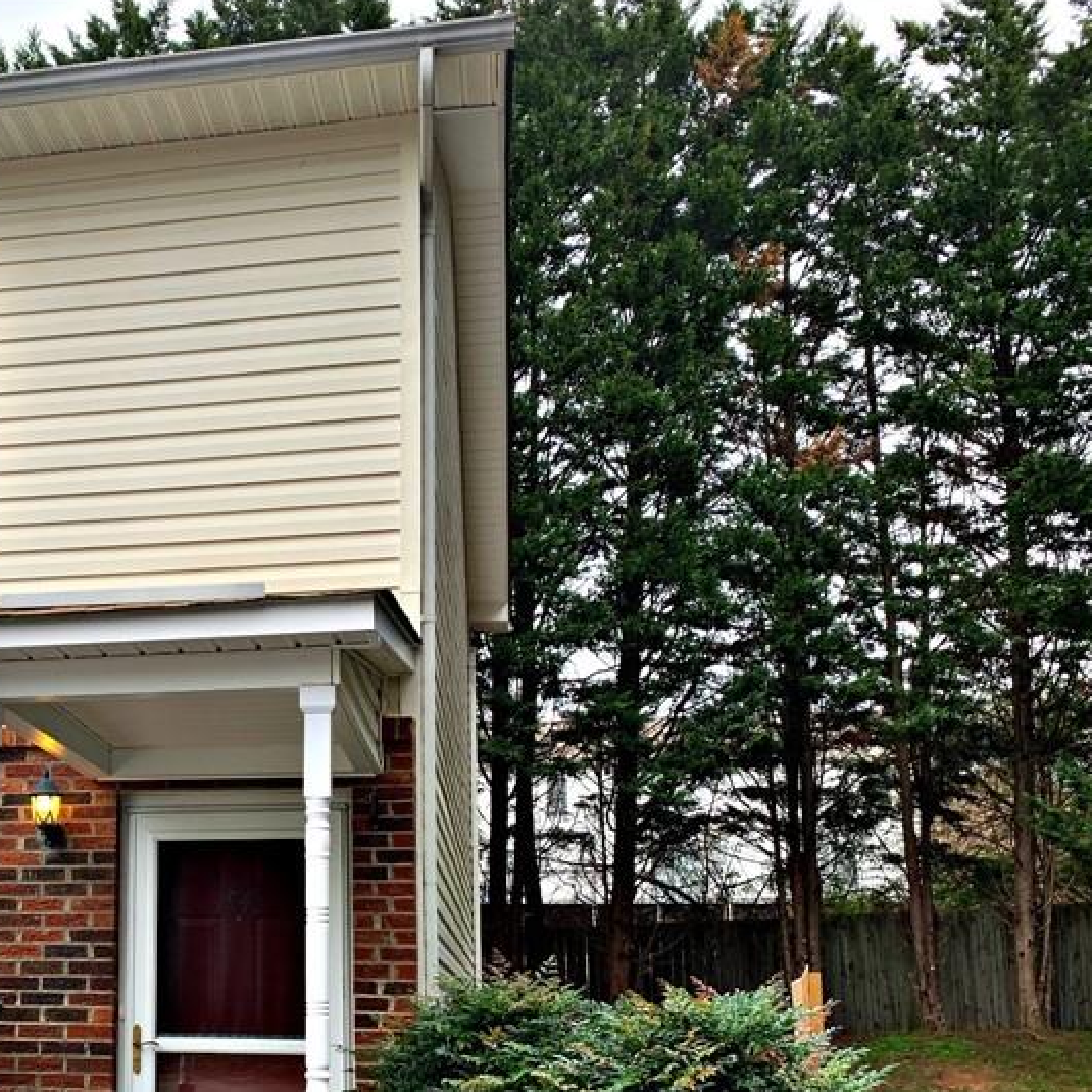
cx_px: 133
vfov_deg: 37.7
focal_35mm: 44
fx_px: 1570
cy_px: 774
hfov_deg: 36.2
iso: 32
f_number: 1.8
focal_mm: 4.25
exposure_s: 1/121
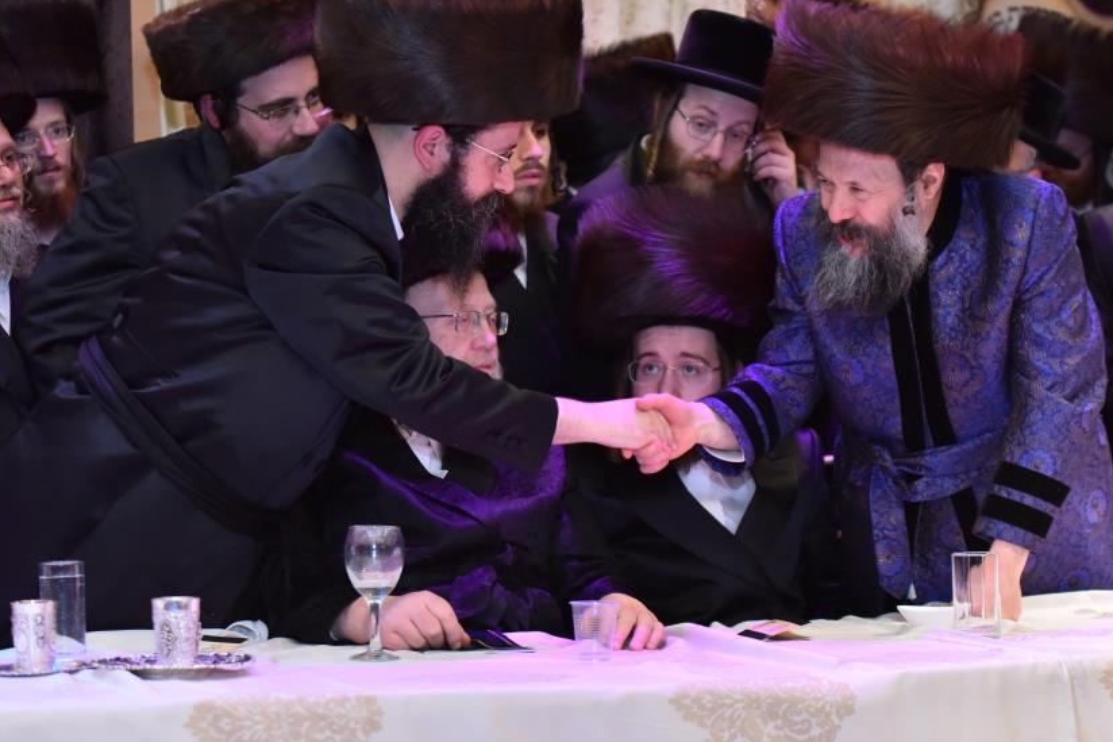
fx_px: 2689
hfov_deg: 23.4
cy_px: 302
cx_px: 658
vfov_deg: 15.7
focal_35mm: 87
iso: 2000
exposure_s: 1/125
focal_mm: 70
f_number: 2.8
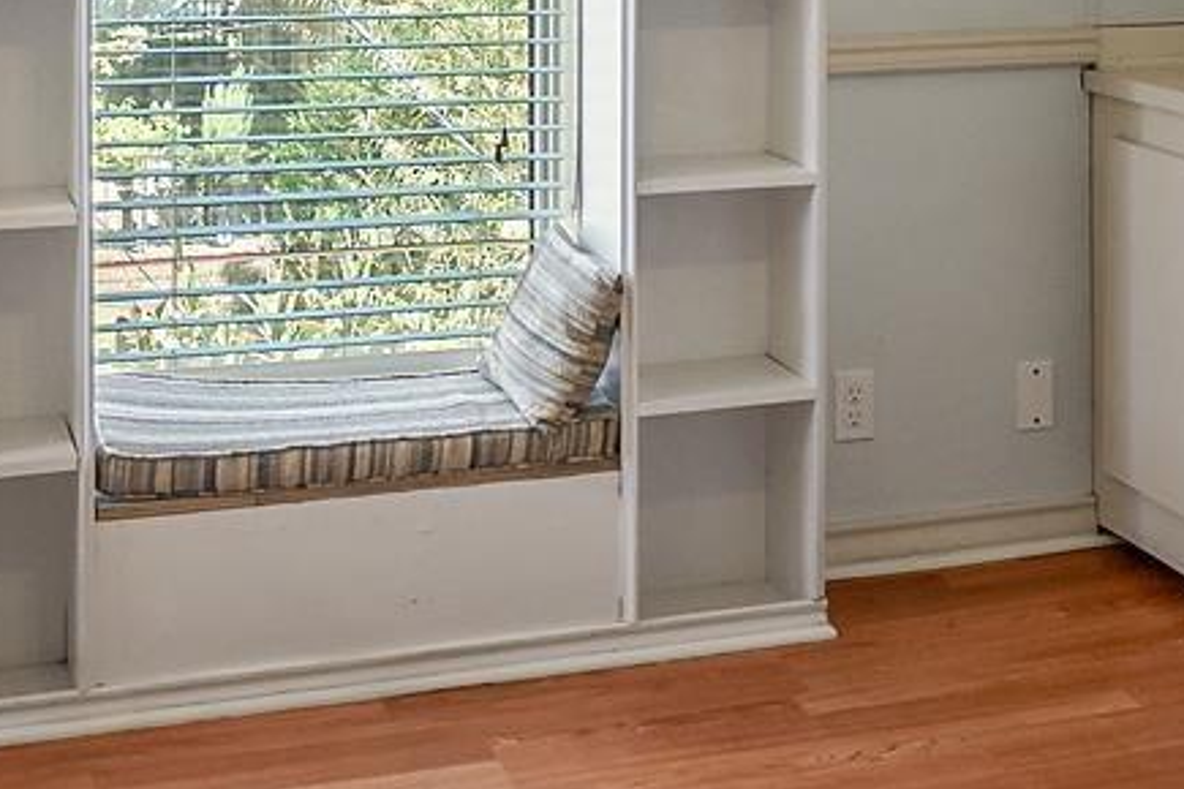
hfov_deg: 29.0
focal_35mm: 69
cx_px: 814
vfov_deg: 18.2
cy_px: -271
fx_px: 2269
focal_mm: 12
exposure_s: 1/15
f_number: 8
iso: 800
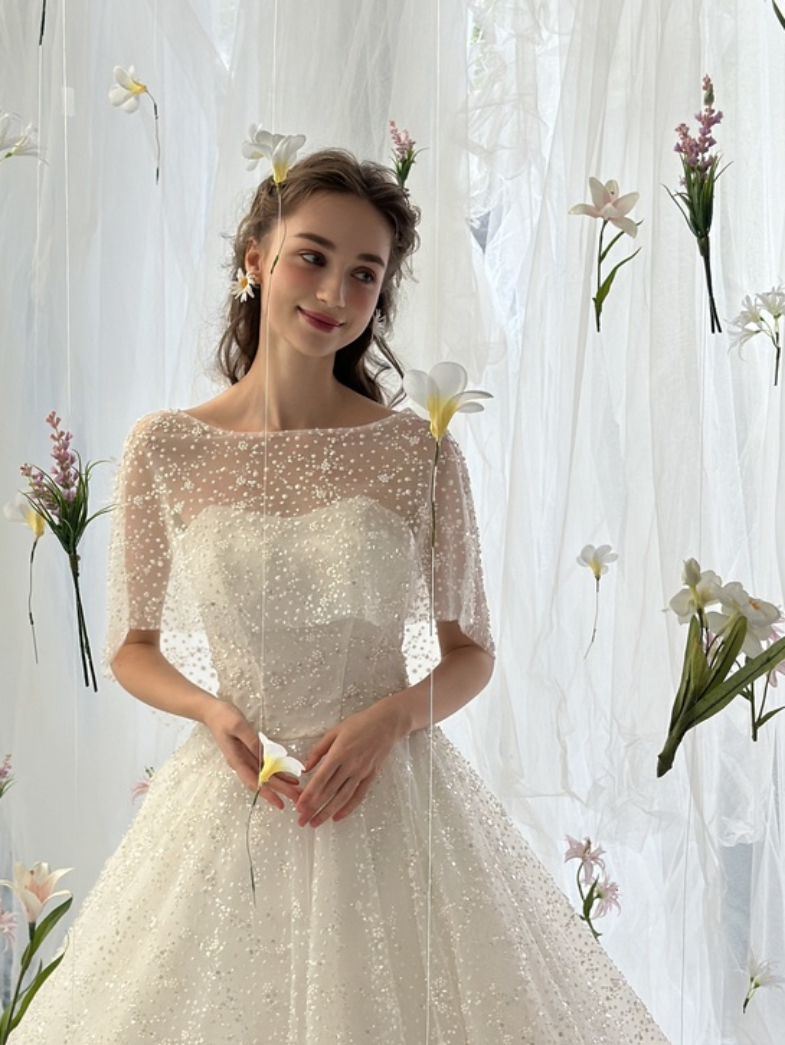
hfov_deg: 19.9
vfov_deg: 26.1
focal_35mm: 74
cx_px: 369
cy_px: 727
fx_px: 2236
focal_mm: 6.86
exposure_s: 1/183
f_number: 1.78
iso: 80
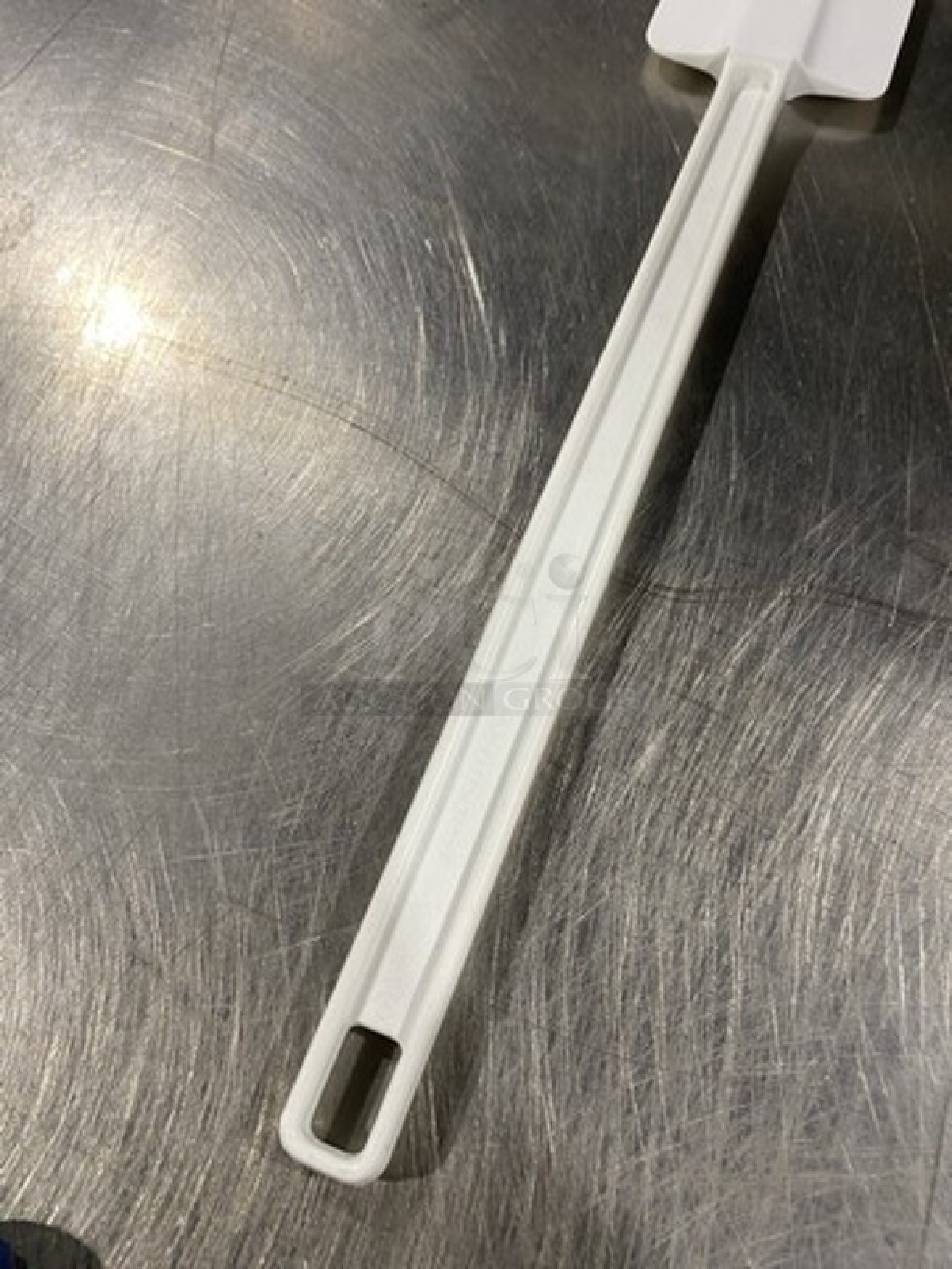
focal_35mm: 26
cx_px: 476
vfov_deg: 67.3
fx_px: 953
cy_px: 634
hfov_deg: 53.1
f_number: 1.8
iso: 125
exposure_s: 1/83
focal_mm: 4.25
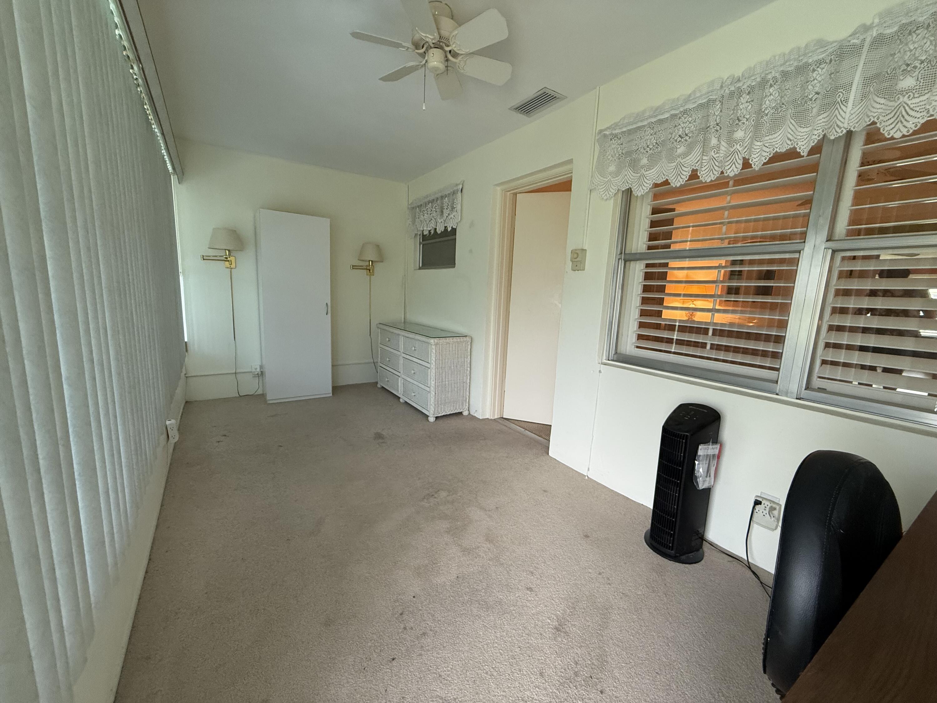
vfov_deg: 85.7
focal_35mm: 14
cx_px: 468
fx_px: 379
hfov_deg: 102.1
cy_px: 352
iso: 320
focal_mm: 2.22
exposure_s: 1/99
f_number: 2.2
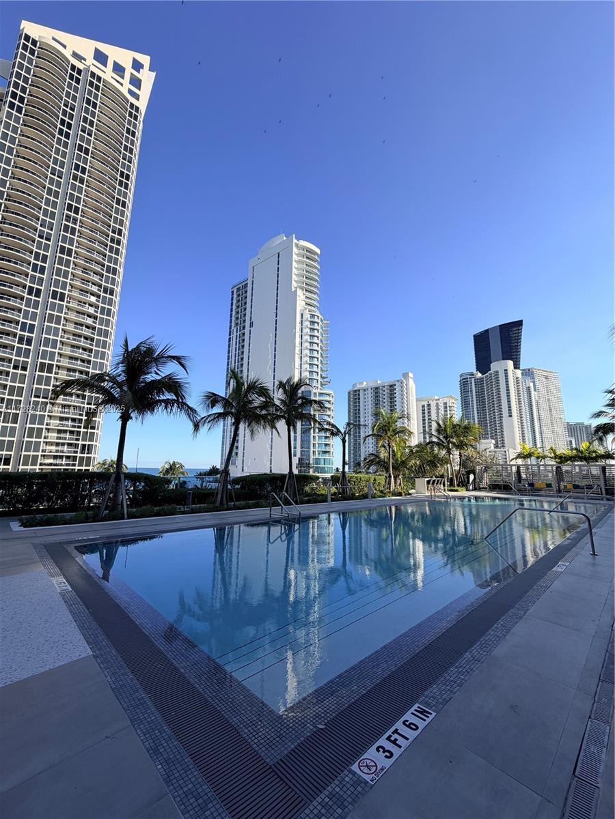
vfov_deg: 102.1
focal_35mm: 14
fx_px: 332
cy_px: 410
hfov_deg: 85.7
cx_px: 308
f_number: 2.2
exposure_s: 1/770
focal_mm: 2.22
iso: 32
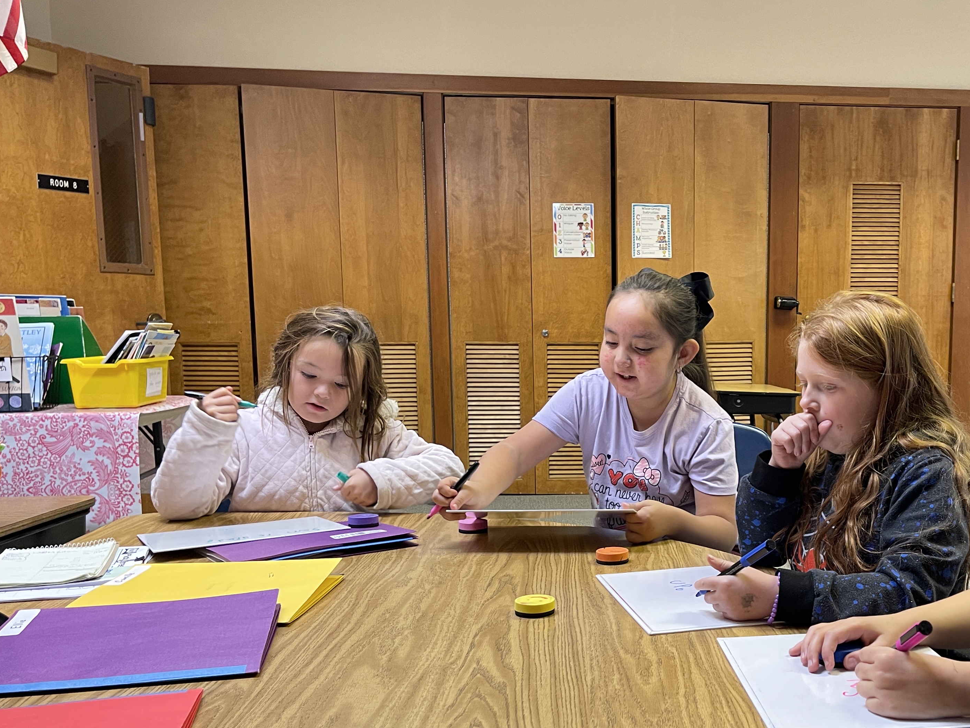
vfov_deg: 39.3
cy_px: 465
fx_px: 1009
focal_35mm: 36
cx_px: 662
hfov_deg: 50.3
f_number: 1.6
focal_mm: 5.1
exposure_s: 1/60
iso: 125
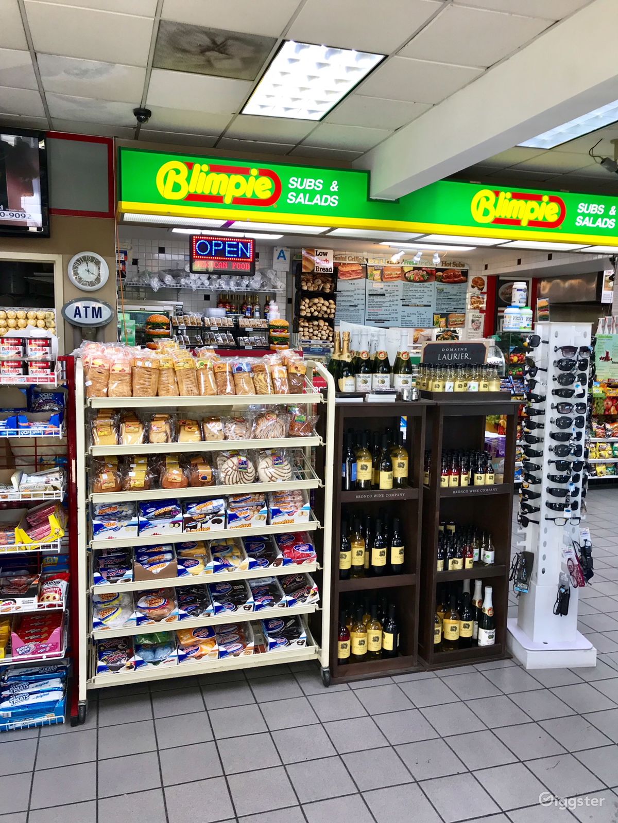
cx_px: 309
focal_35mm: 28
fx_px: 667
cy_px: 412
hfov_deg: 49.7
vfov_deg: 63.4
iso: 25
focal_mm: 3.99
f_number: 1.8
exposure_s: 1/60
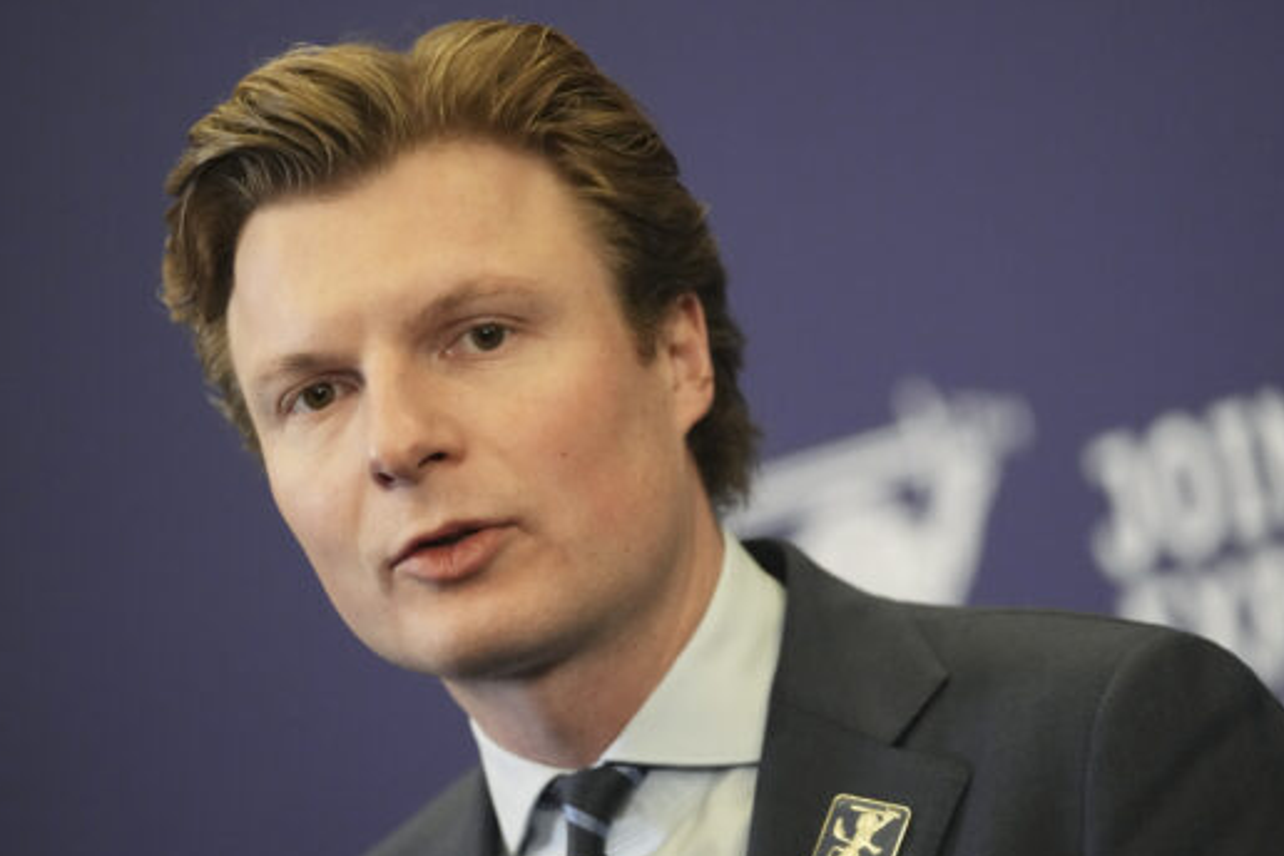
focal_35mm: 203
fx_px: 7240
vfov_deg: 6.8
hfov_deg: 10.1
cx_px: 622
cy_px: 496
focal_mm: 155
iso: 6400
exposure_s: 1/1000
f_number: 2.8
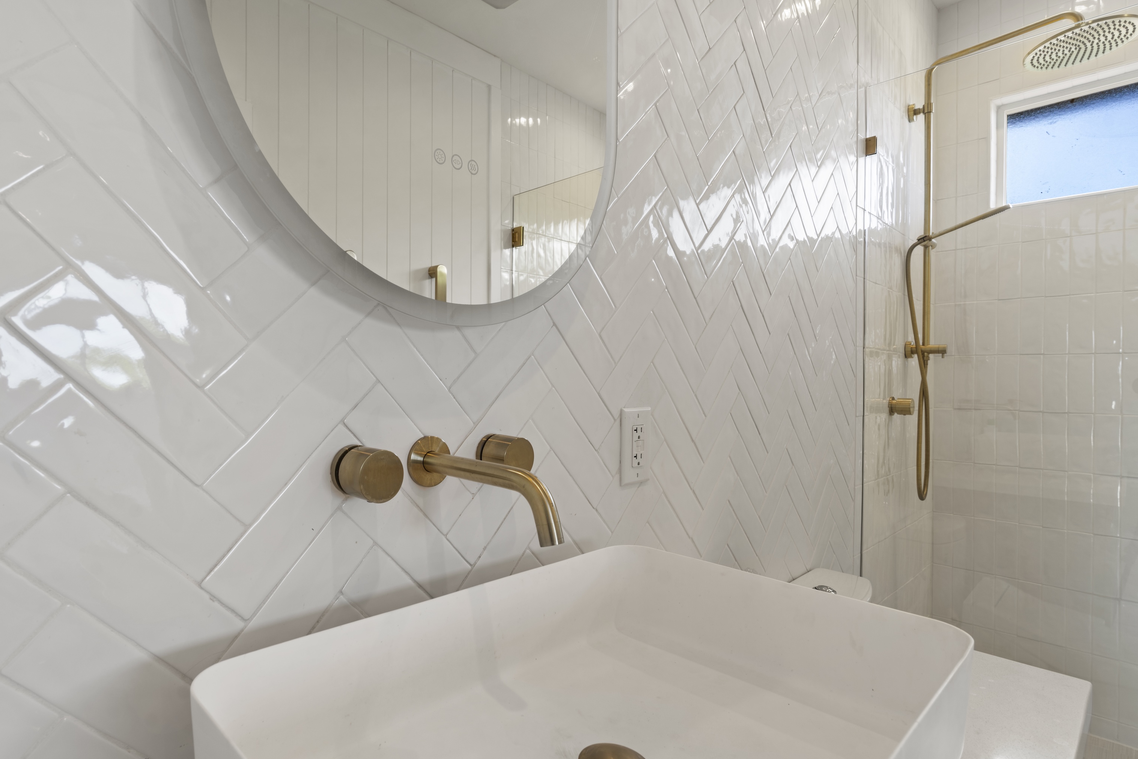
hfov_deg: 86.3
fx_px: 601
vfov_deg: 64.5
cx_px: 483
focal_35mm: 19
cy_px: 385
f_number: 8
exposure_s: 1/4
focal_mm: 16
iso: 100
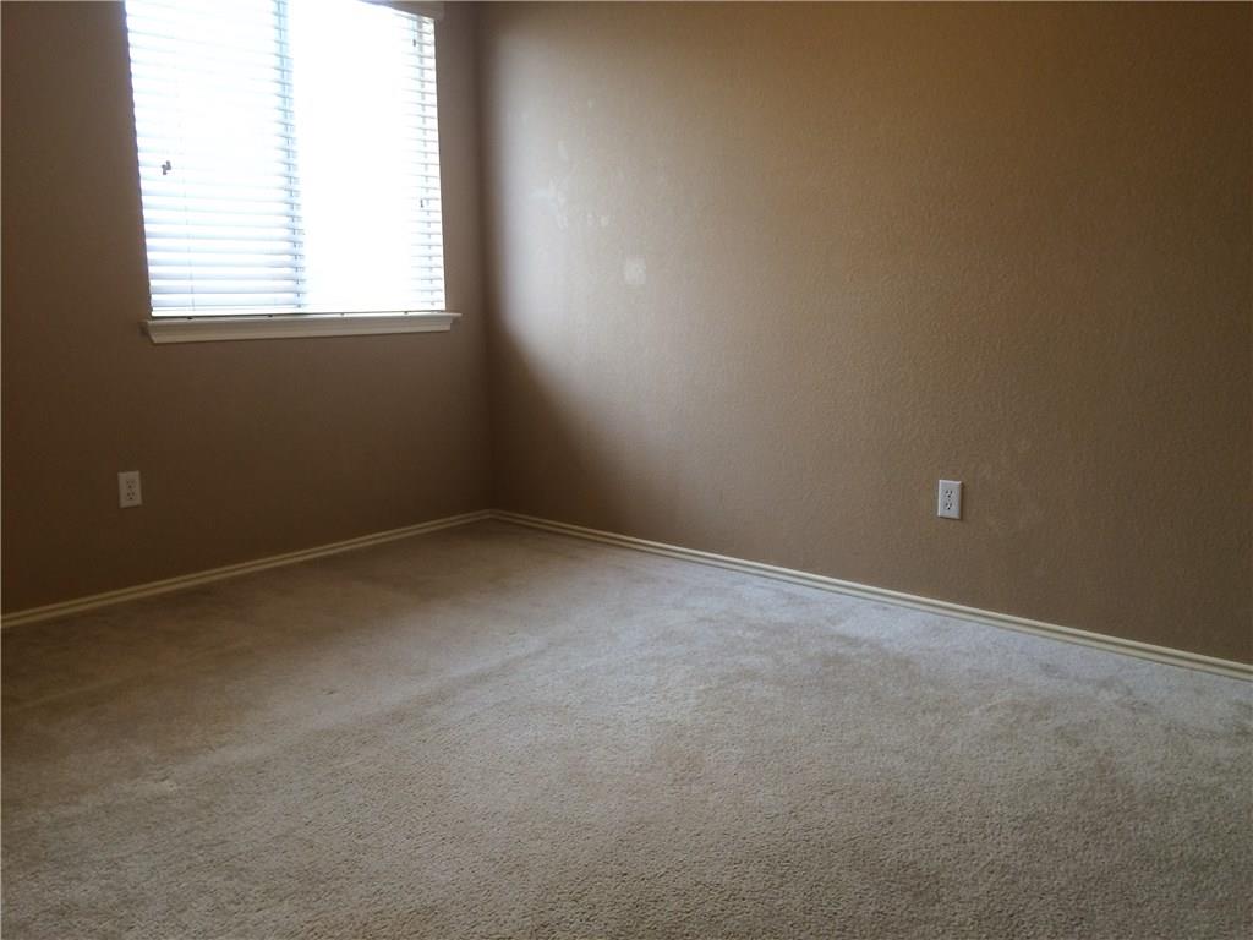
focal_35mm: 29
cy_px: 470
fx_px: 1050
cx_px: 626
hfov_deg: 61.7
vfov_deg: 48.2
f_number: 2.2
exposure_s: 1/40
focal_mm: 4.15
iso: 32
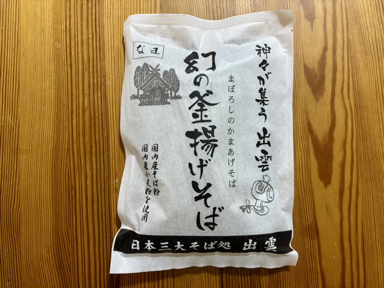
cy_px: 144
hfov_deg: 67.3
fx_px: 288
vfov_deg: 53.1
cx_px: 192
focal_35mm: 26
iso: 160
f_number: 1.6
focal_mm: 5.96
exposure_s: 1/50
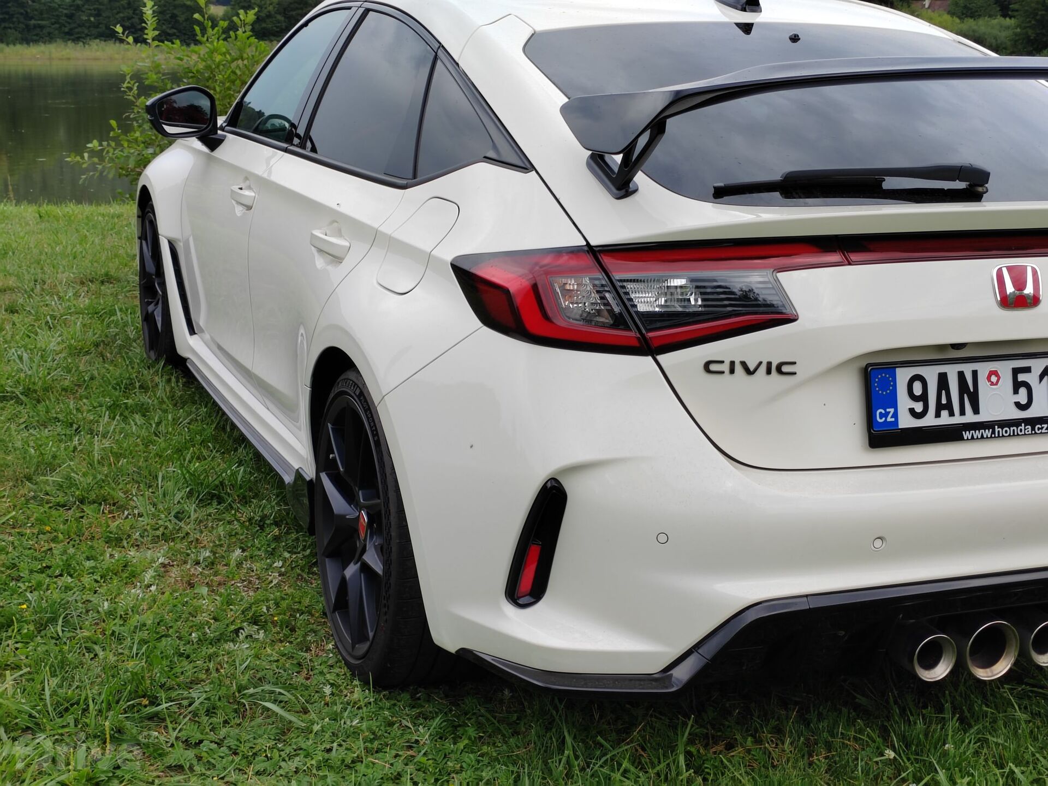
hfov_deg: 35.5
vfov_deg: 27.0
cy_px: 393
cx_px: 524
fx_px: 1635
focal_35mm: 54
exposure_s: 1/398
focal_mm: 5.52
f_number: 1.9
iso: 100
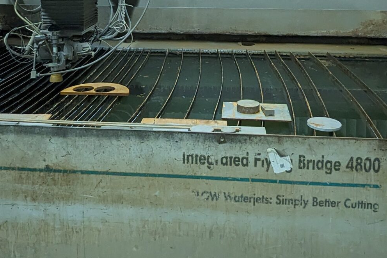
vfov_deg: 29.3
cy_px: 5
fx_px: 462
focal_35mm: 43
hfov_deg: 45.4
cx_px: 192
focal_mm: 2.35
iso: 552
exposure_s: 1/60
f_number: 2.2
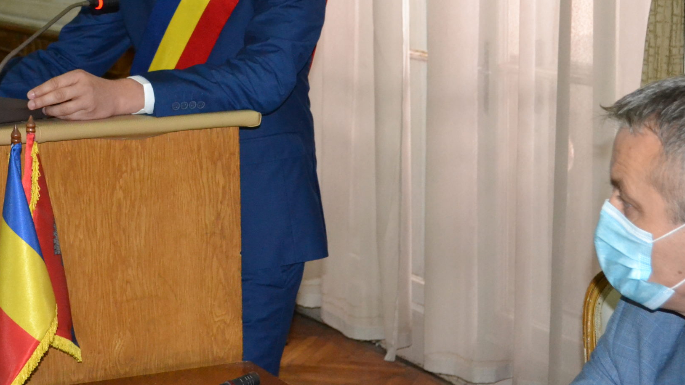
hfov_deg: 23.7
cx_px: 184
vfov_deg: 13.5
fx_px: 1616
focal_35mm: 89
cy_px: 73
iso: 3200
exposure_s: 1/60
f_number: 5
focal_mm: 36
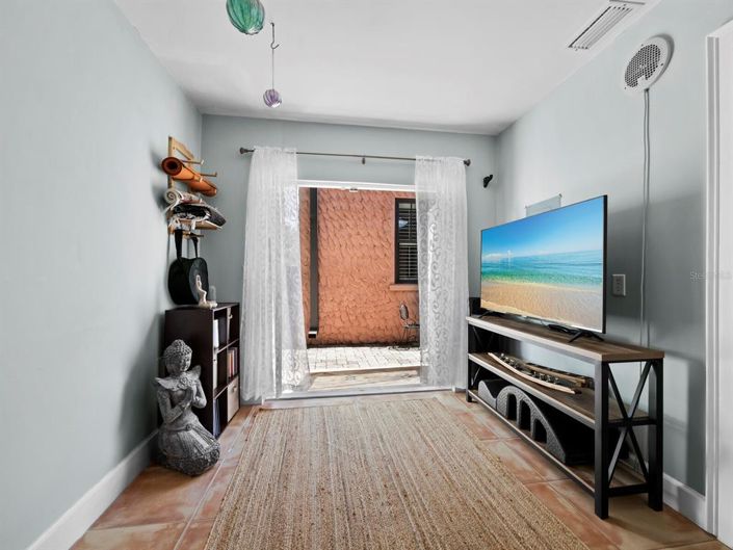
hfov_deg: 102.1
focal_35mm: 14
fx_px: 297
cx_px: 366
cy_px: 275
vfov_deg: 85.7
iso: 400
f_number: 11
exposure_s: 1/15
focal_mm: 7
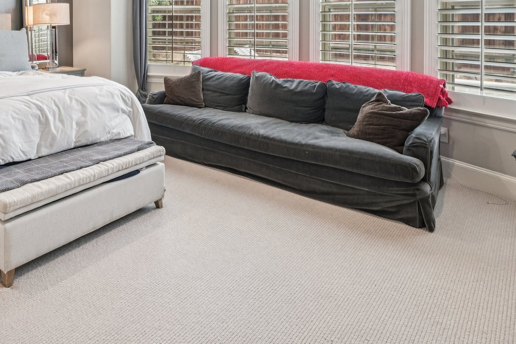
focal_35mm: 29
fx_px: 416
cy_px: 16
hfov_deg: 58.5
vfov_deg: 40.5
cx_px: 98
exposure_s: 1/30
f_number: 8
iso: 400
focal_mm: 15
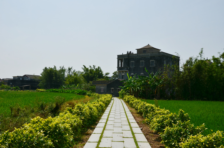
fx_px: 233
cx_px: 112
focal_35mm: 38
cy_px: 74
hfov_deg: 51.4
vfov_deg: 35.3
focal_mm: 25
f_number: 13
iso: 100
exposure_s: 1/400
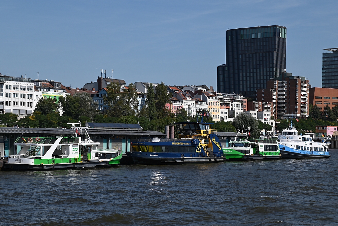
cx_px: 169
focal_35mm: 70
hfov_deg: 28.8
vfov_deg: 19.5
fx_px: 658
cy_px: 113
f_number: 8
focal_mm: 70
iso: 100
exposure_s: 1/500
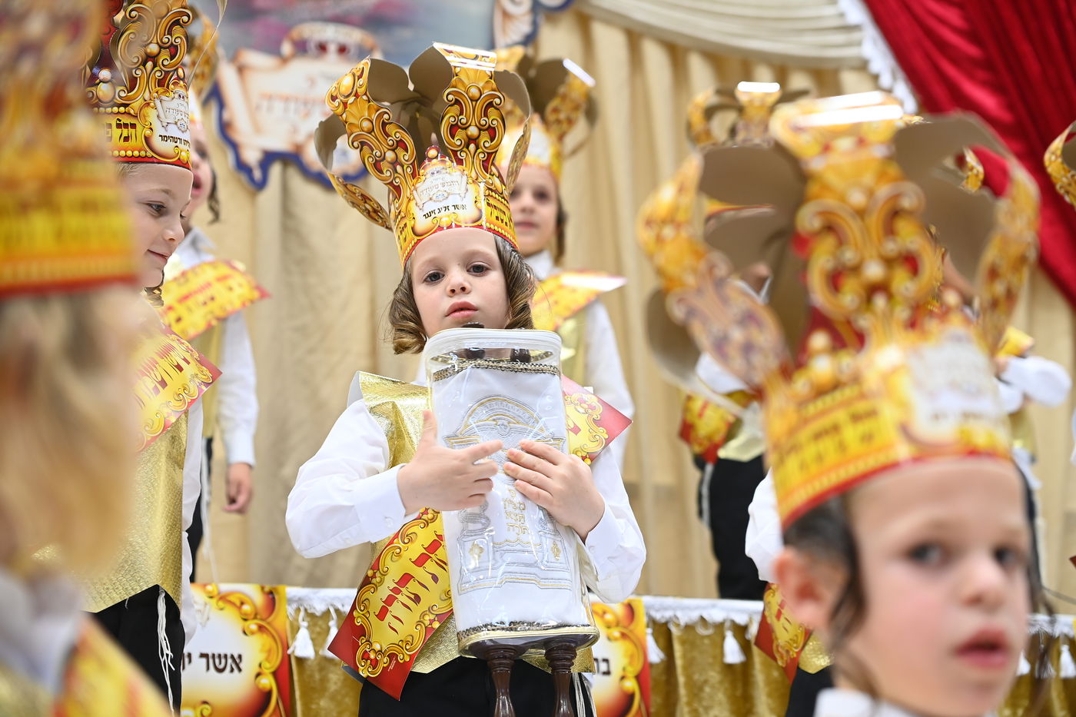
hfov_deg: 28.8
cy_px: 358
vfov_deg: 19.5
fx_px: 2092
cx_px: 538
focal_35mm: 70
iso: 640
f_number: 3.5
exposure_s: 1/200
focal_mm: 70
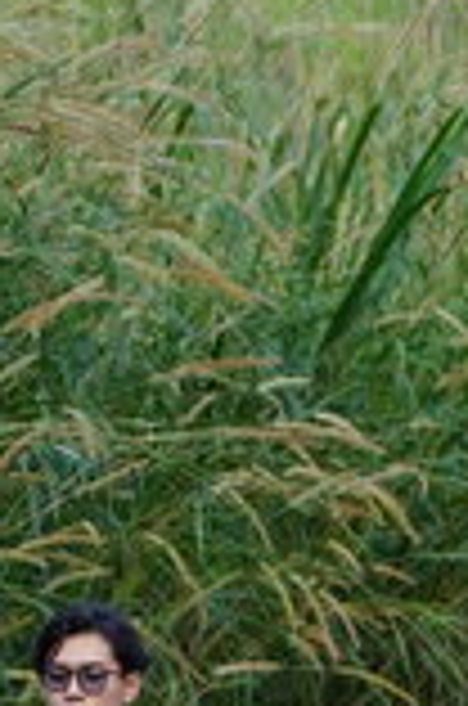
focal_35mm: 519
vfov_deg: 4.0
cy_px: 1055
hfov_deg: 2.6
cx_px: 830
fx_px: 10165
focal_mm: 68
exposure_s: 1/640
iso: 500
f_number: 2.8
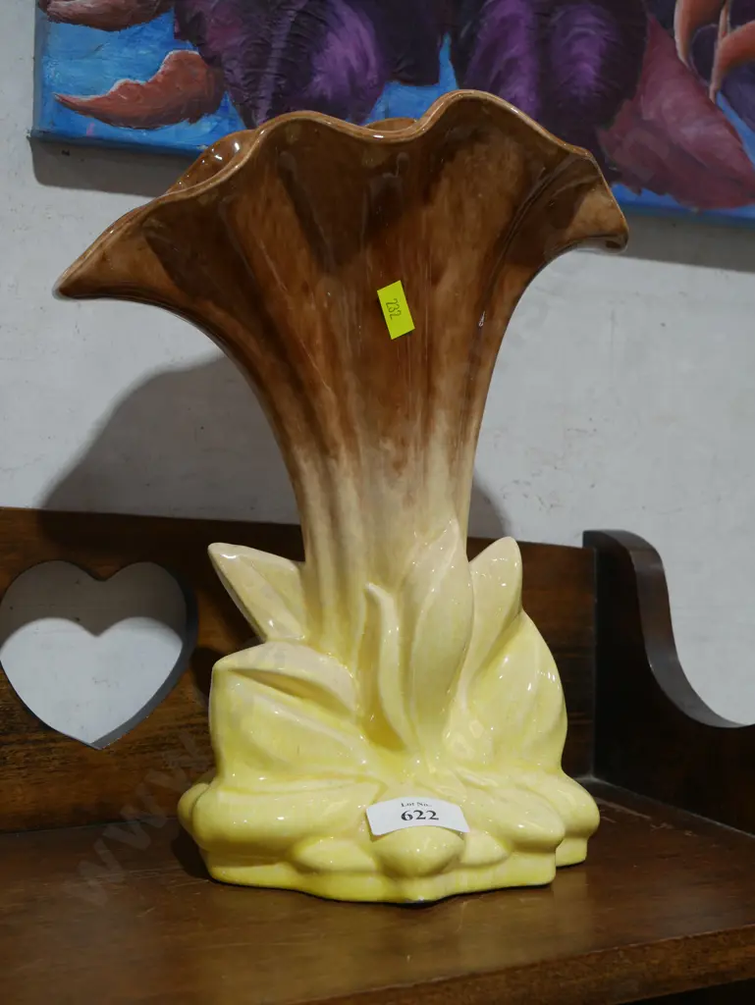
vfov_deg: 38.2
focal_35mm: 50
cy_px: 502
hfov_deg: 29.1
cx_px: 378
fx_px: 1453
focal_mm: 25
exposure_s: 1/60
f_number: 5.3
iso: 500
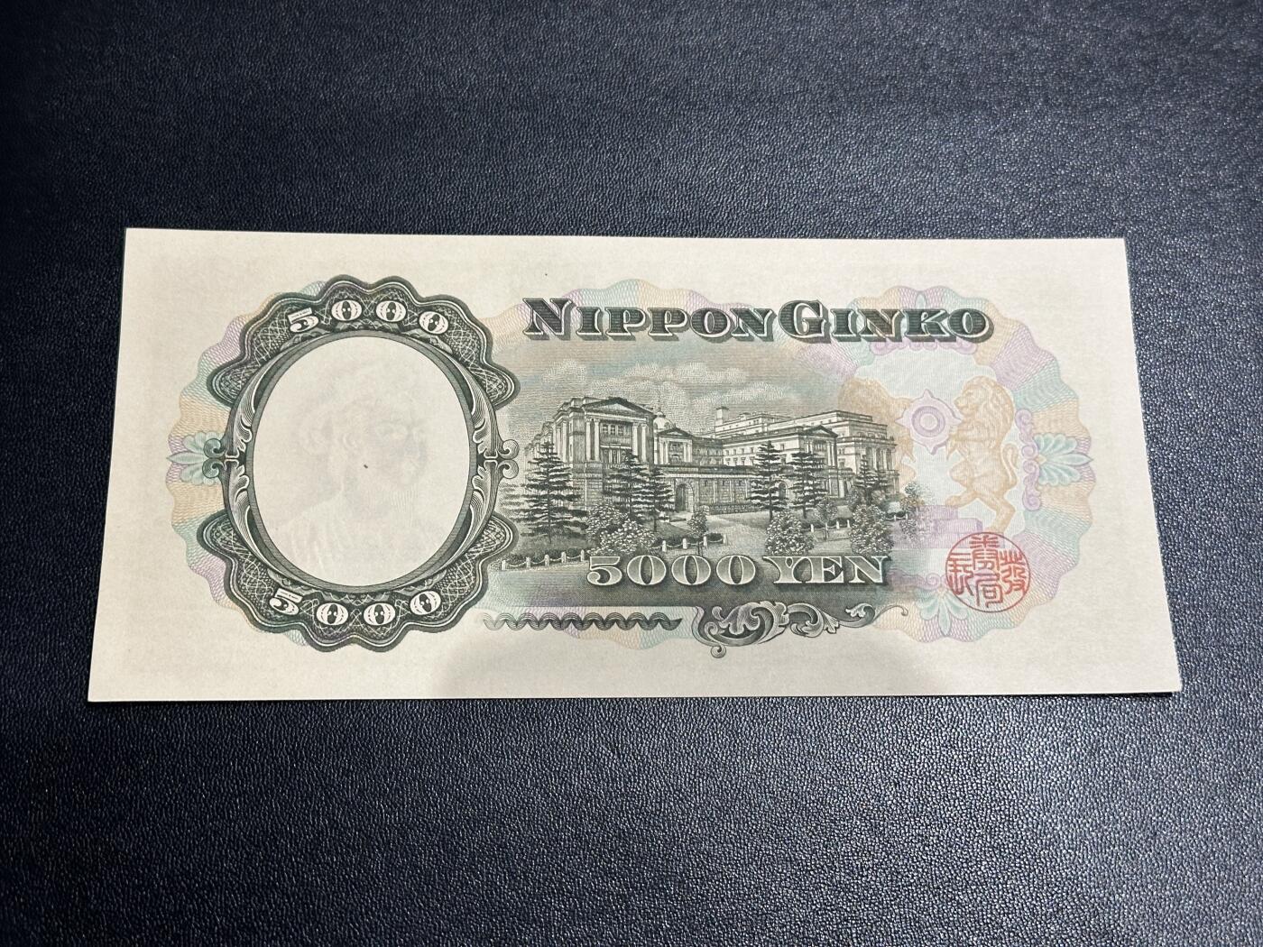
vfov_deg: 30.3
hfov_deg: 39.7
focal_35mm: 48
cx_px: 632
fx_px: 1751
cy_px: 474
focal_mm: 6.86
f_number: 1.78
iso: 125
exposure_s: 1/50
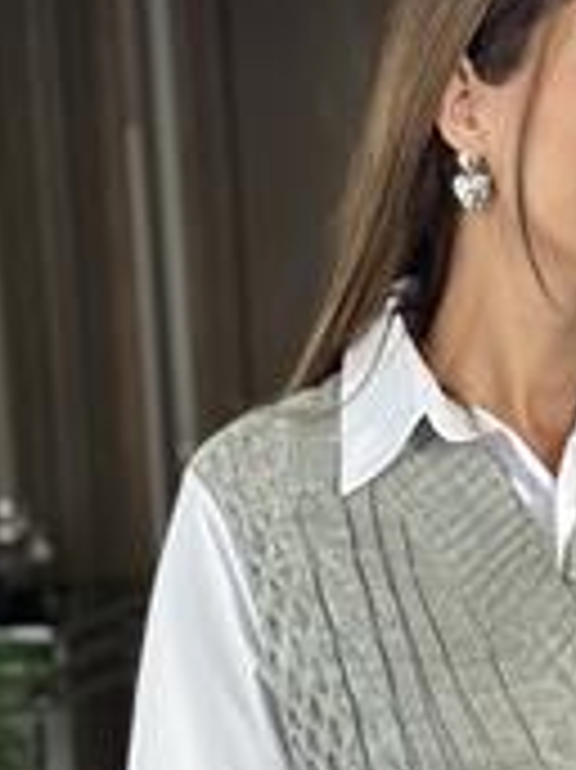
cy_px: 752
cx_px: 626
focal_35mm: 142
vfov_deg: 13.7
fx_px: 3154
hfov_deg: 10.3
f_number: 1.78
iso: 125
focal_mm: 6.86
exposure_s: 1/81
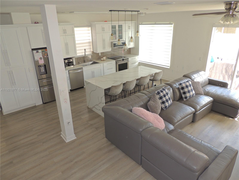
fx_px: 166
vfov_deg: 56.8
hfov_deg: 71.6
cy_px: 90
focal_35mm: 24
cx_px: 120
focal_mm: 4.3
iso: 100
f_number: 3
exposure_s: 1/50
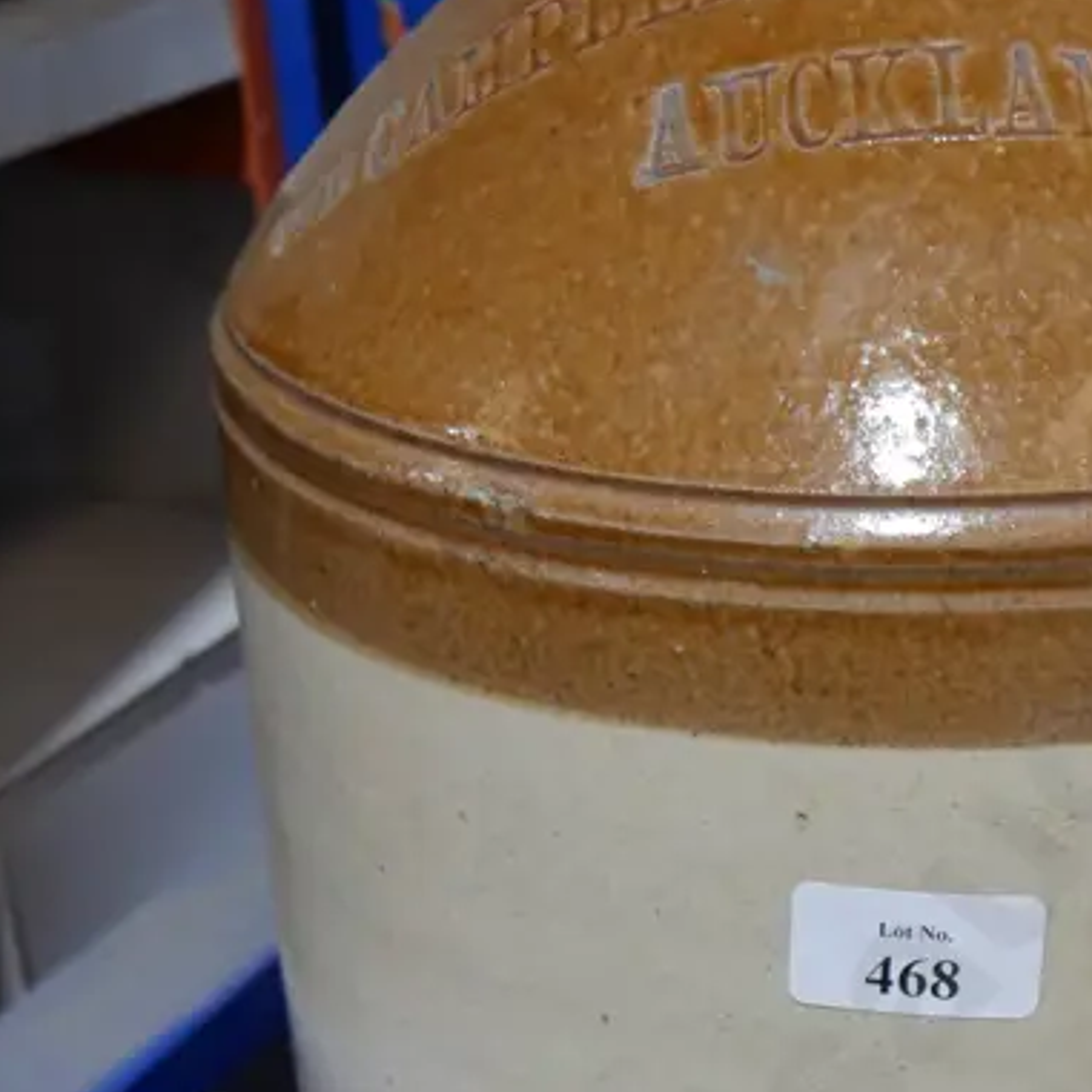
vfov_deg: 22.5
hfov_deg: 22.1
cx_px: 1019
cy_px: 851
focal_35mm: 76
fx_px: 2712
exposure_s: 1/60
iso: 320
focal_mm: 16
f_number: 3.6
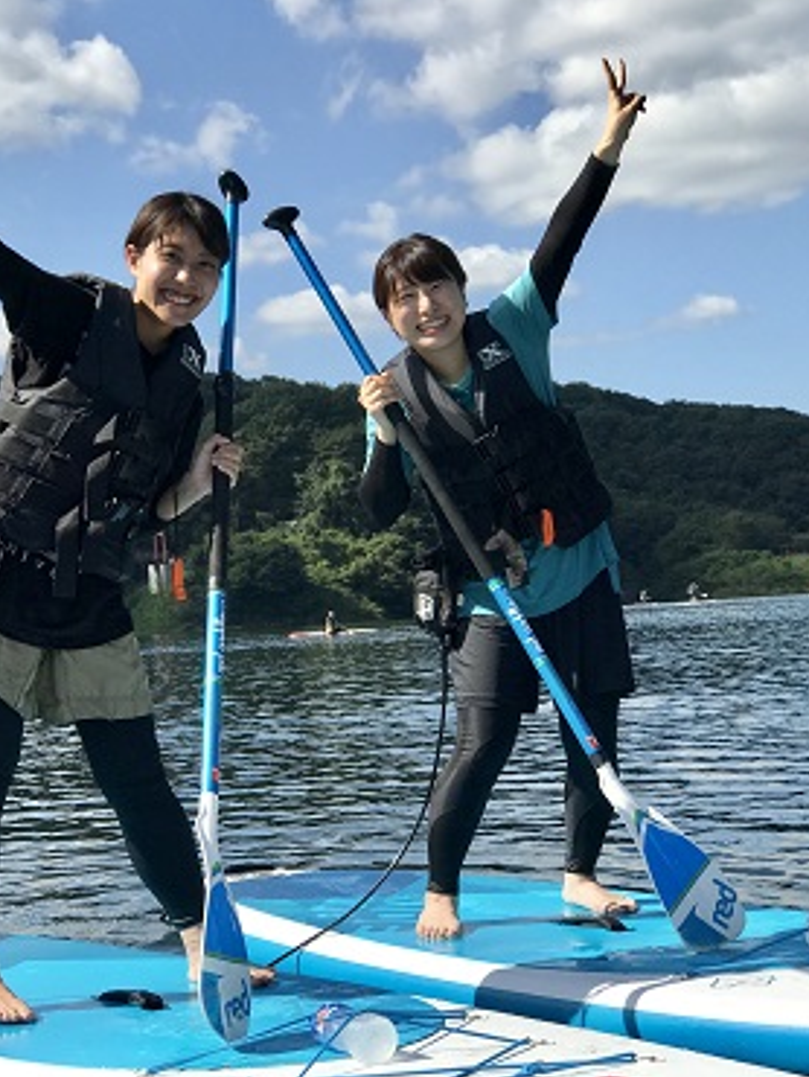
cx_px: 207
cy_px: 537
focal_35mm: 77
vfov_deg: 25.3
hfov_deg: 19.0
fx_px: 2397
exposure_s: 1/1064
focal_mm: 6.6
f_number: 2.8
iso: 20
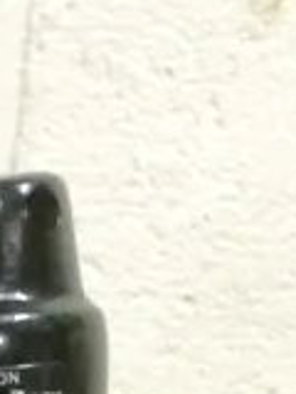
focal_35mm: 193
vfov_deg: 9.3
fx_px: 2200
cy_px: 891
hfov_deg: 7.2
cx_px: -439
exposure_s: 1/20
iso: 320
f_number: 2.2
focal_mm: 4.15
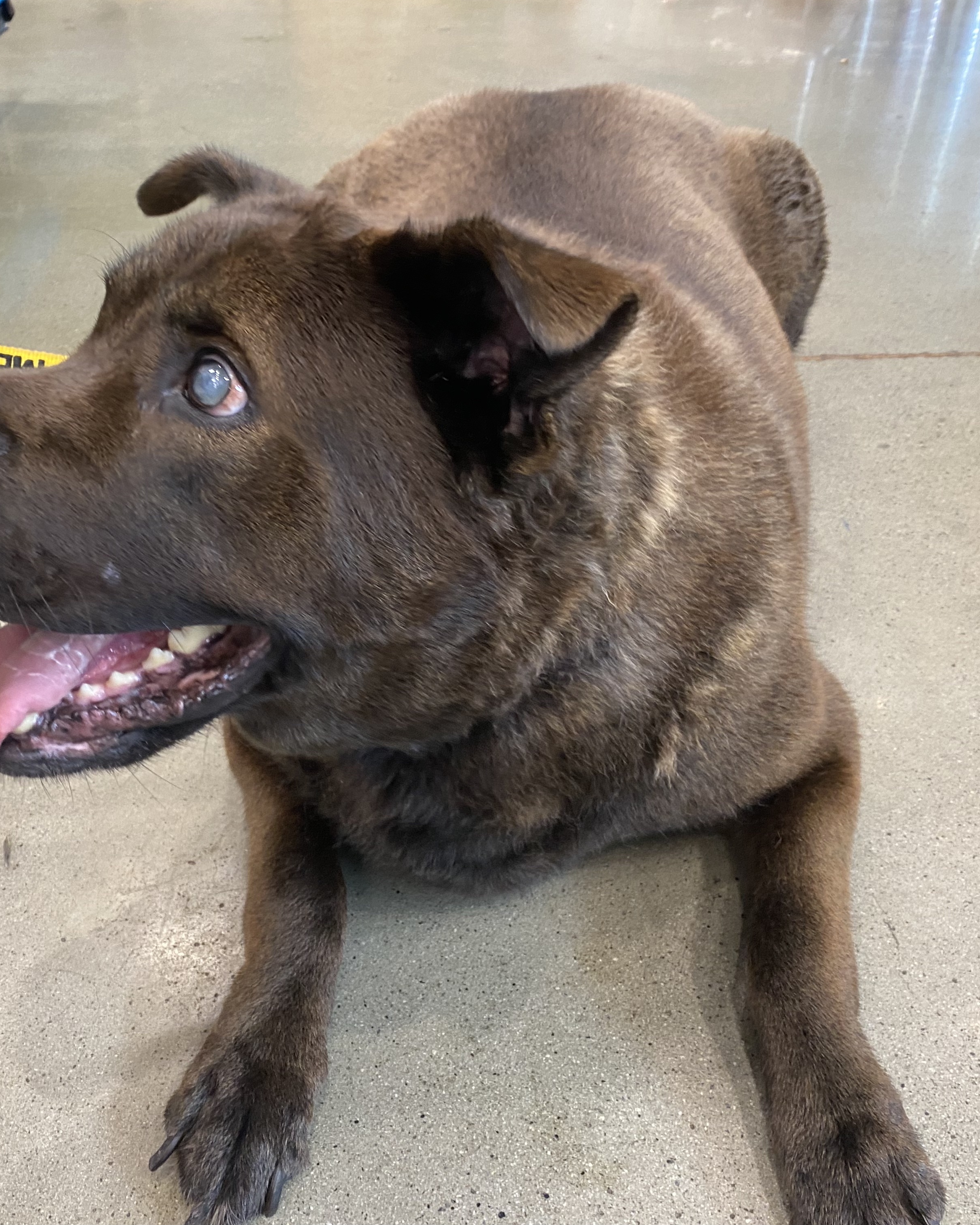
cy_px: 610
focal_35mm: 34
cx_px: 409
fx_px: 1233
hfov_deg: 43.2
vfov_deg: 52.8
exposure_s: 1/60
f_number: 1.8
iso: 125
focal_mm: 4.25
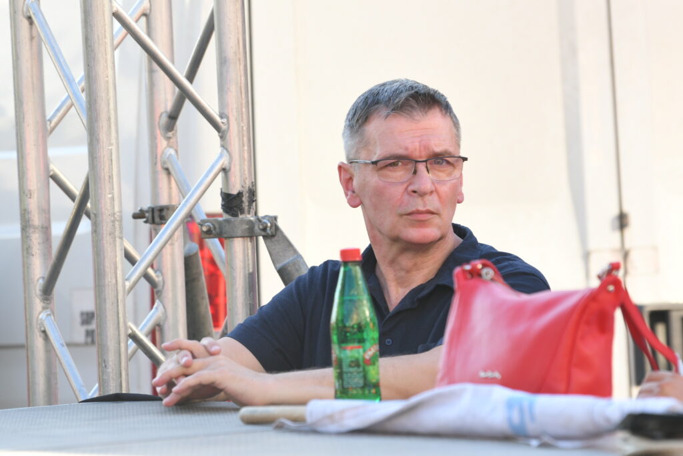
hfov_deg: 6.9
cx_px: 342
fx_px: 5692
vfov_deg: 4.6
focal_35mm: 300
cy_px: 228
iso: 200
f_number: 4
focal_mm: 200
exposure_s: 1/250
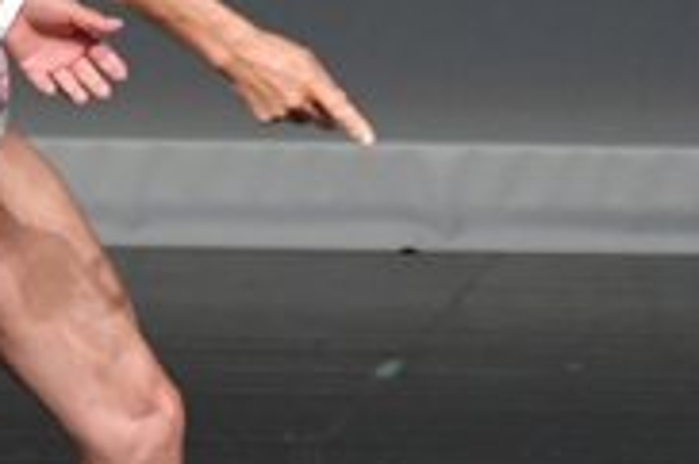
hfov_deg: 1.4
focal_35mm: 1470
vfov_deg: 0.9
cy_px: 188
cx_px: 236
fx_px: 28516
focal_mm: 230
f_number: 5.6
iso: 4000
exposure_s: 1/400
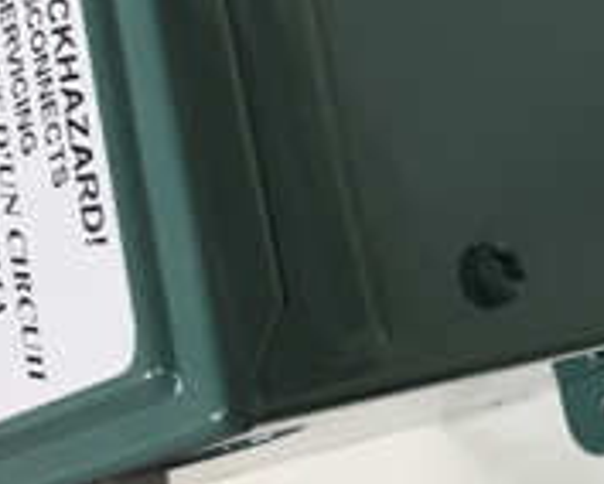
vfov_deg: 18.4
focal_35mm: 80
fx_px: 1432
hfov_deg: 22.4
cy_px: -73
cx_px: 672
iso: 50
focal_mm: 4.15
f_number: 2.2
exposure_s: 1/33
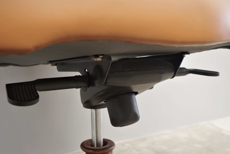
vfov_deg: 35.1
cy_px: 79
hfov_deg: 50.7
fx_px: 243
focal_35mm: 38
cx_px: 110
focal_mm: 24.38
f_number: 4
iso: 800
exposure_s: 1/60
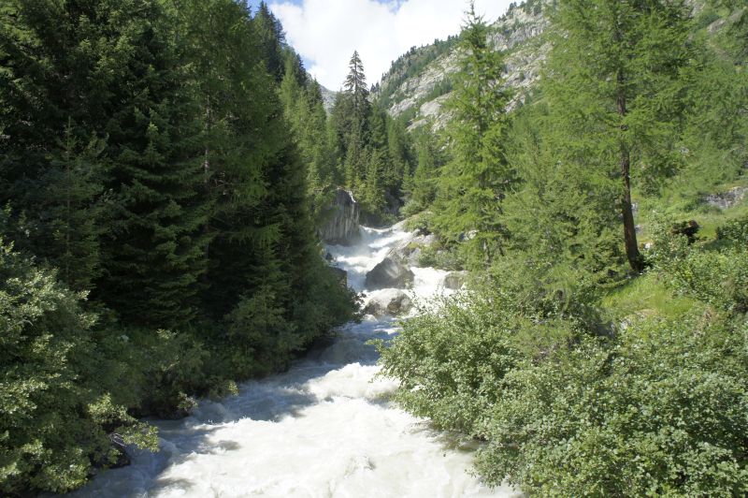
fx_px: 623
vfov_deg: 43.5
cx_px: 374
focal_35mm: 30
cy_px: 249
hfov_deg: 62.0
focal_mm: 20
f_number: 8
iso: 200
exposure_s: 1/250
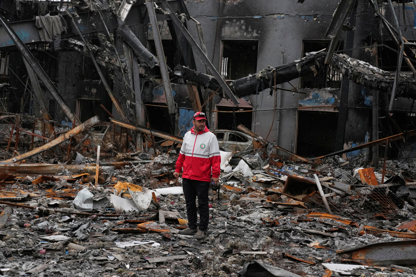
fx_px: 543
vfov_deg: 28.6
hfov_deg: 41.9
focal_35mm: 47
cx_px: 208
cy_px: 138
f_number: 7.1
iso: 1250
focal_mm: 47
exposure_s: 1/2000
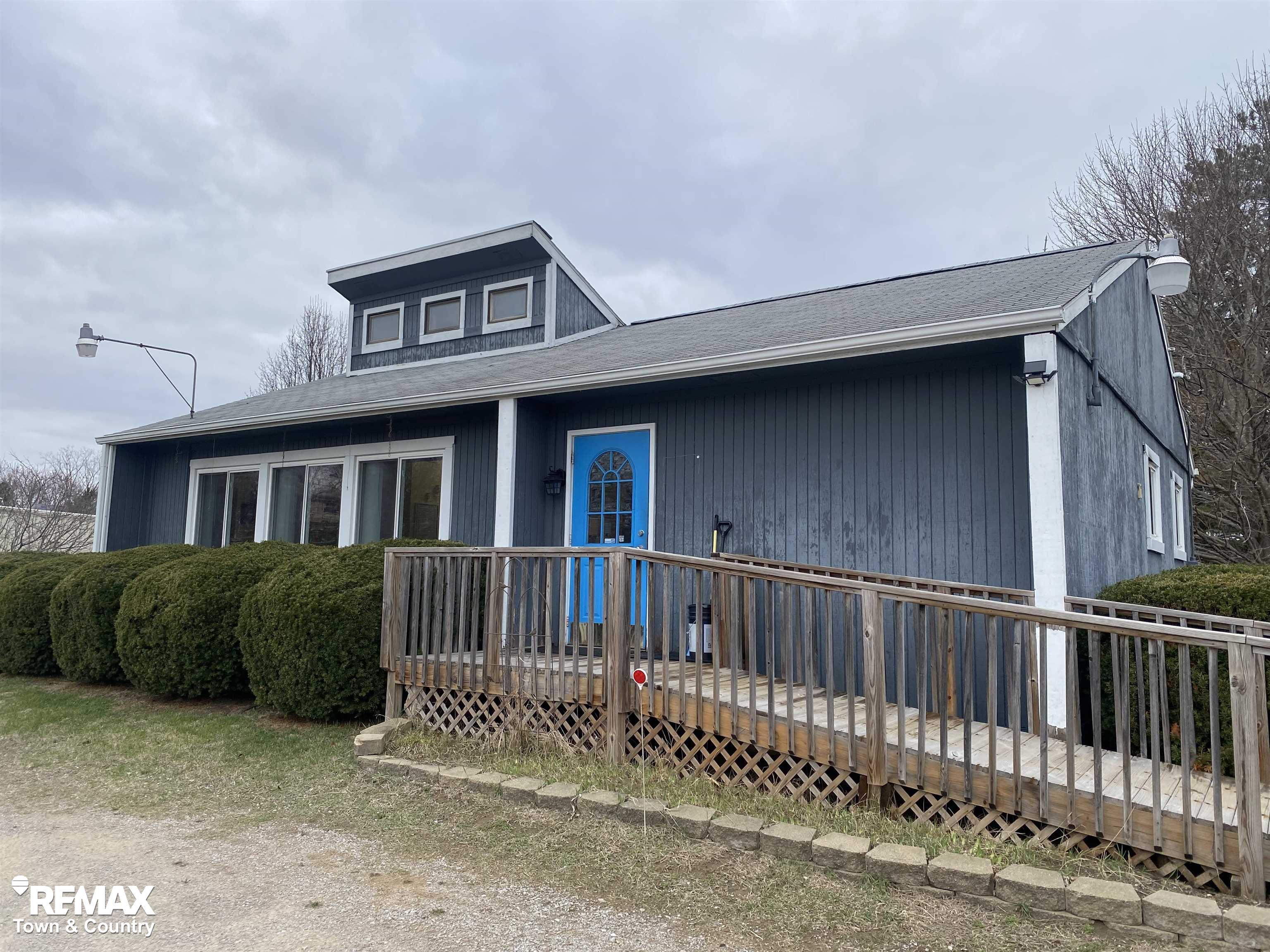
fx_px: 954
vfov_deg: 53.1
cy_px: 476
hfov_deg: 67.3
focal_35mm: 26
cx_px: 635
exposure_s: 1/651
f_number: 1.8
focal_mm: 4.25
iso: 32
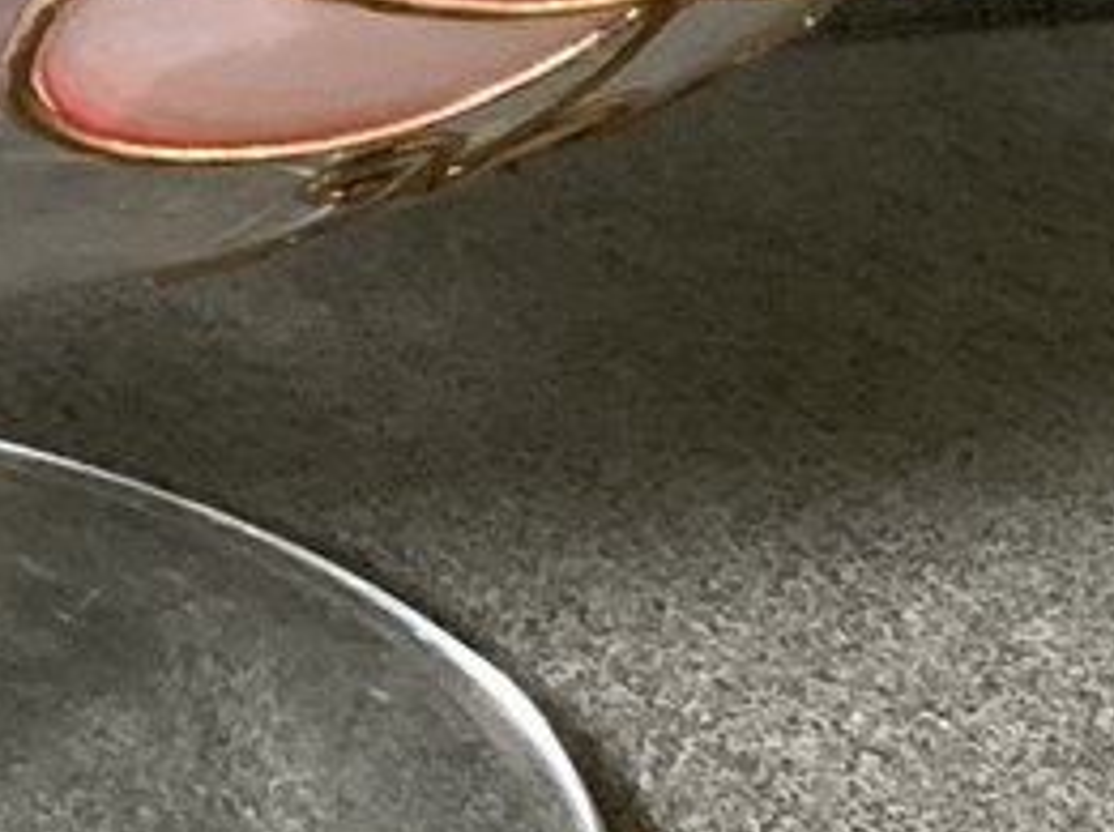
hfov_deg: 10.7
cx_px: -373
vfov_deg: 8.0
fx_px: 5785
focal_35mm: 180
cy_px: -510
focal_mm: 3.3
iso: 400
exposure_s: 1/40
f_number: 2.4
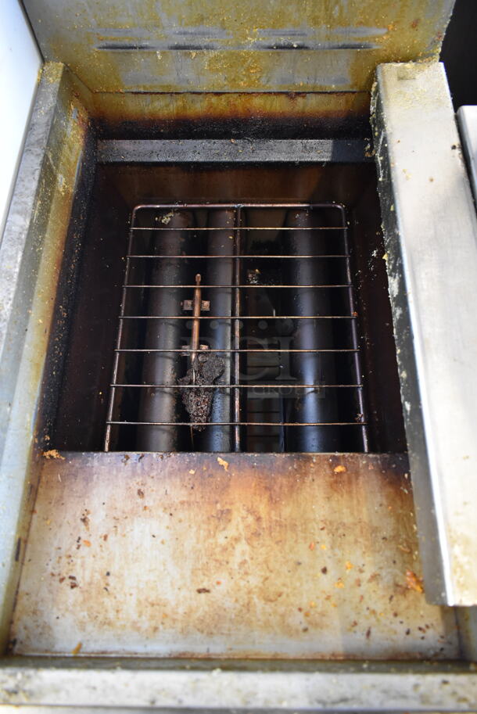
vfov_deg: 67.3
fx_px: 536
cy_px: 357
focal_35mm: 27
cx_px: 238
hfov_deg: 48.0
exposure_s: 1/30
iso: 1600
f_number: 3.5
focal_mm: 18
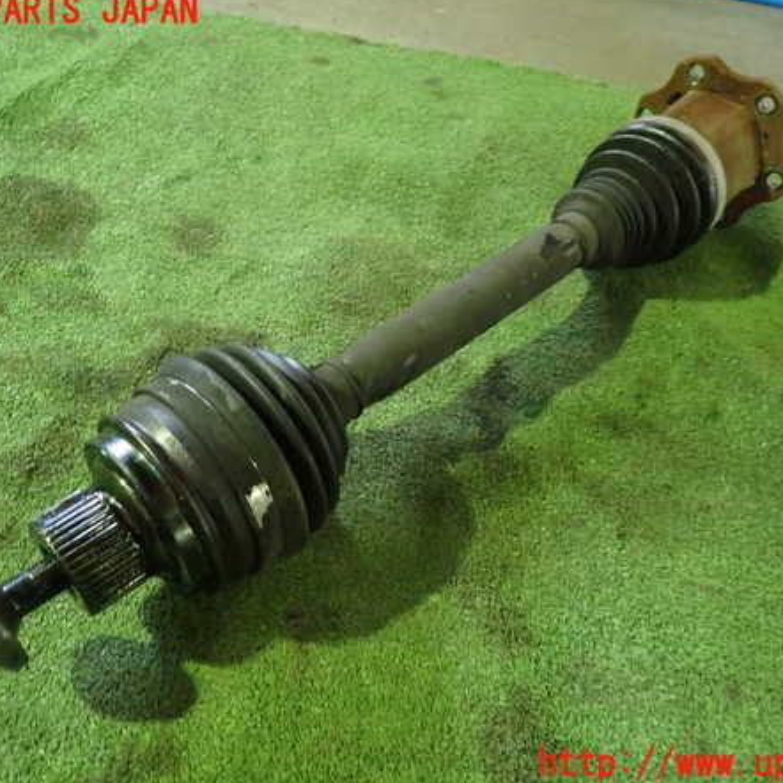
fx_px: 768
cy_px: 388
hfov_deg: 54.0
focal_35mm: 30
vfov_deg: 54.0
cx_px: 407
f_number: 2
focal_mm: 4.5
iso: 800
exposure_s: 1/30
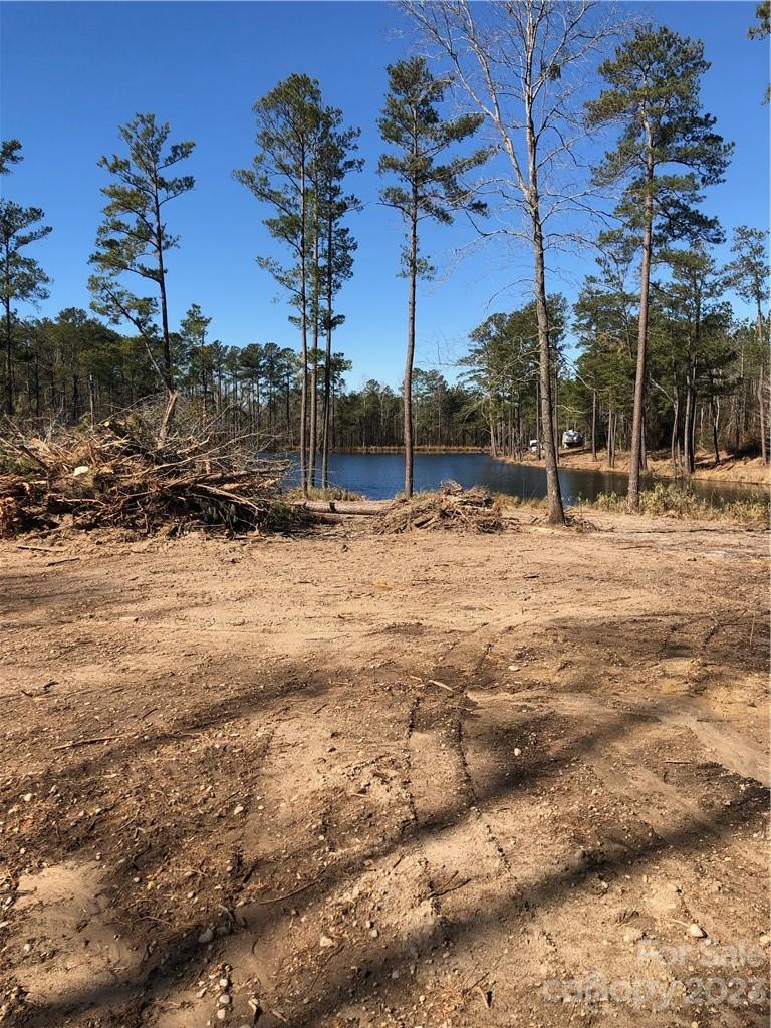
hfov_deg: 49.7
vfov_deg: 63.4
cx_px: 386
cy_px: 514
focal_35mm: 28
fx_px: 832
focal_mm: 3.99
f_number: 1.8
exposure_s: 1/1412
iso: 20
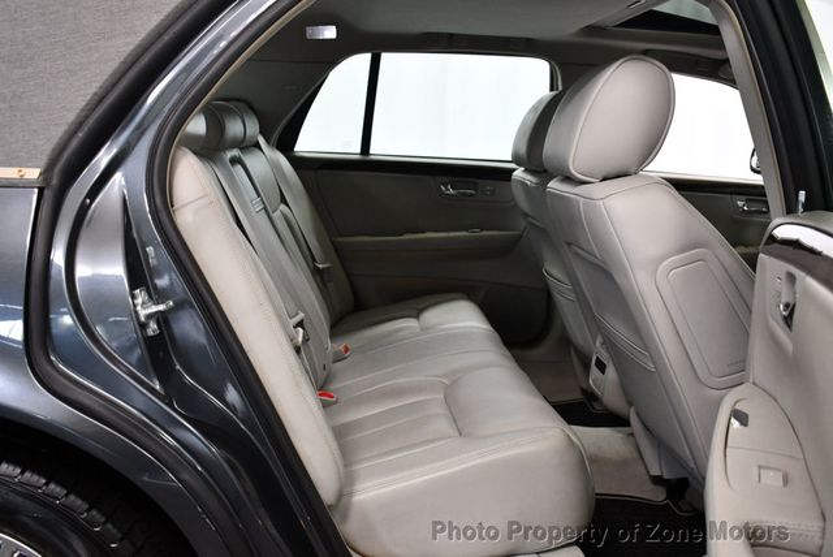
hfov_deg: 53.1
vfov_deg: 36.9
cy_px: 278
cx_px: 416
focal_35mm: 36
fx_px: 834
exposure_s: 1/125
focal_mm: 18
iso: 1400
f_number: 3.5
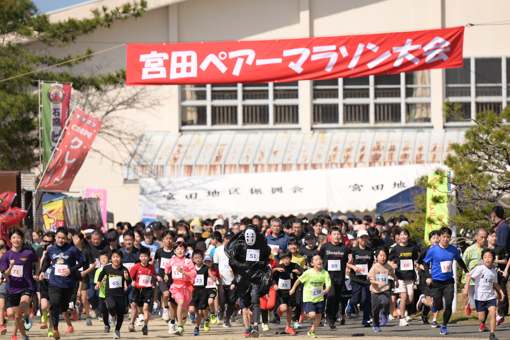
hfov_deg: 6.9
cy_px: 170
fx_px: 4249
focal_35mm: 300
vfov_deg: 4.6
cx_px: 255
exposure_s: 1/1250
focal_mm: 200
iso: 64
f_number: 3.2
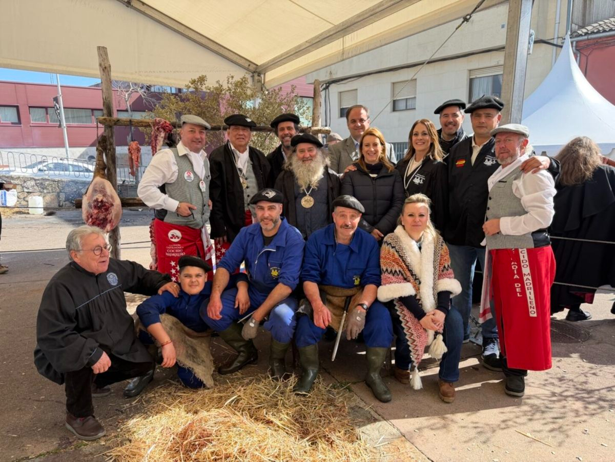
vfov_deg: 56.8
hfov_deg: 71.6
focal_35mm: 24
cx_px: 308
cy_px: 231
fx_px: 426
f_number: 1.78
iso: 100
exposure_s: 1/1337
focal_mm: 6.76
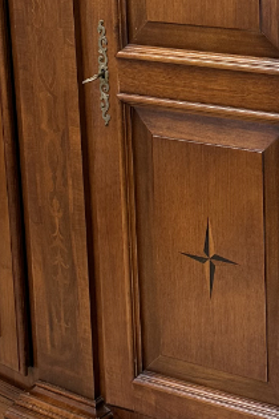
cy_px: 72
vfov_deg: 21.1
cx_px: 205
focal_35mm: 95
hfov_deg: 14.4
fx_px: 1104
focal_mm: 6.9
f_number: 1.8
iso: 125
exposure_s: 1/50
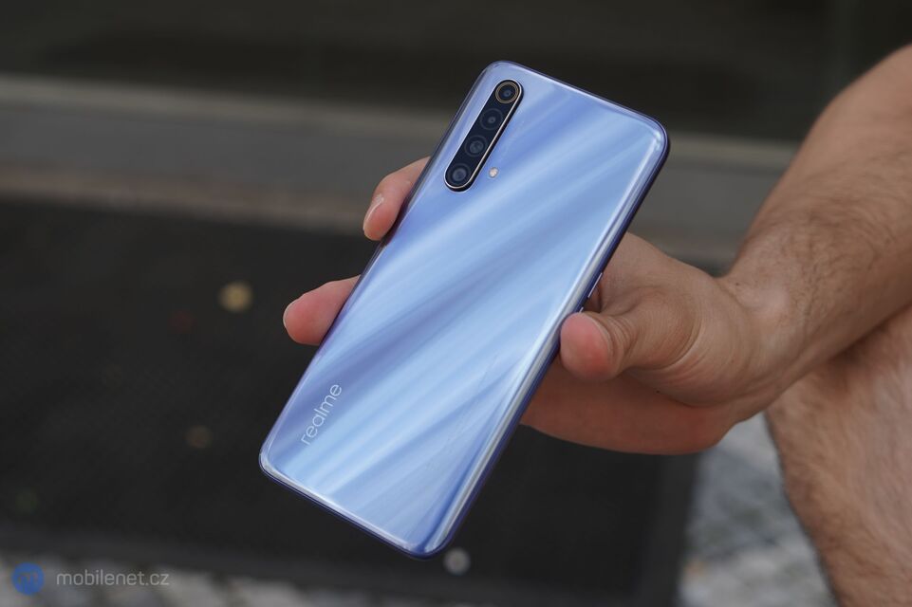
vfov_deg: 25.5
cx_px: 456
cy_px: 304
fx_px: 1342
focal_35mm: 53
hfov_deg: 37.5
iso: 100
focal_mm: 53
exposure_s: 1/125
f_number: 5
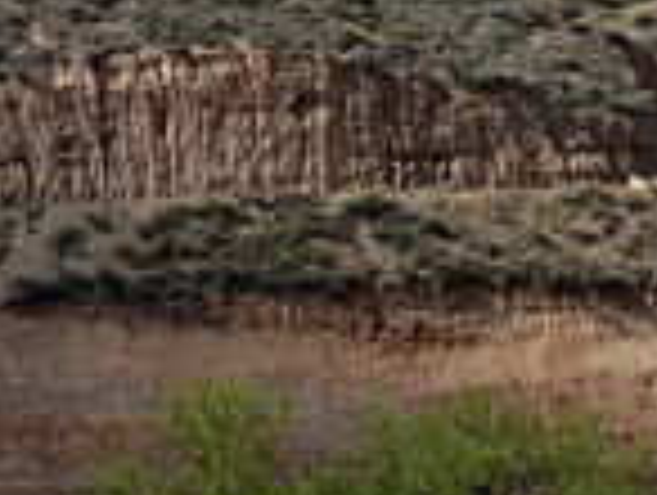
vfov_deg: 2.5
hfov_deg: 3.4
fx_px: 11140
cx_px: 886
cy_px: -63
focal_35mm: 586
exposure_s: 1/320
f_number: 5.6
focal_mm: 38.2
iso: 100
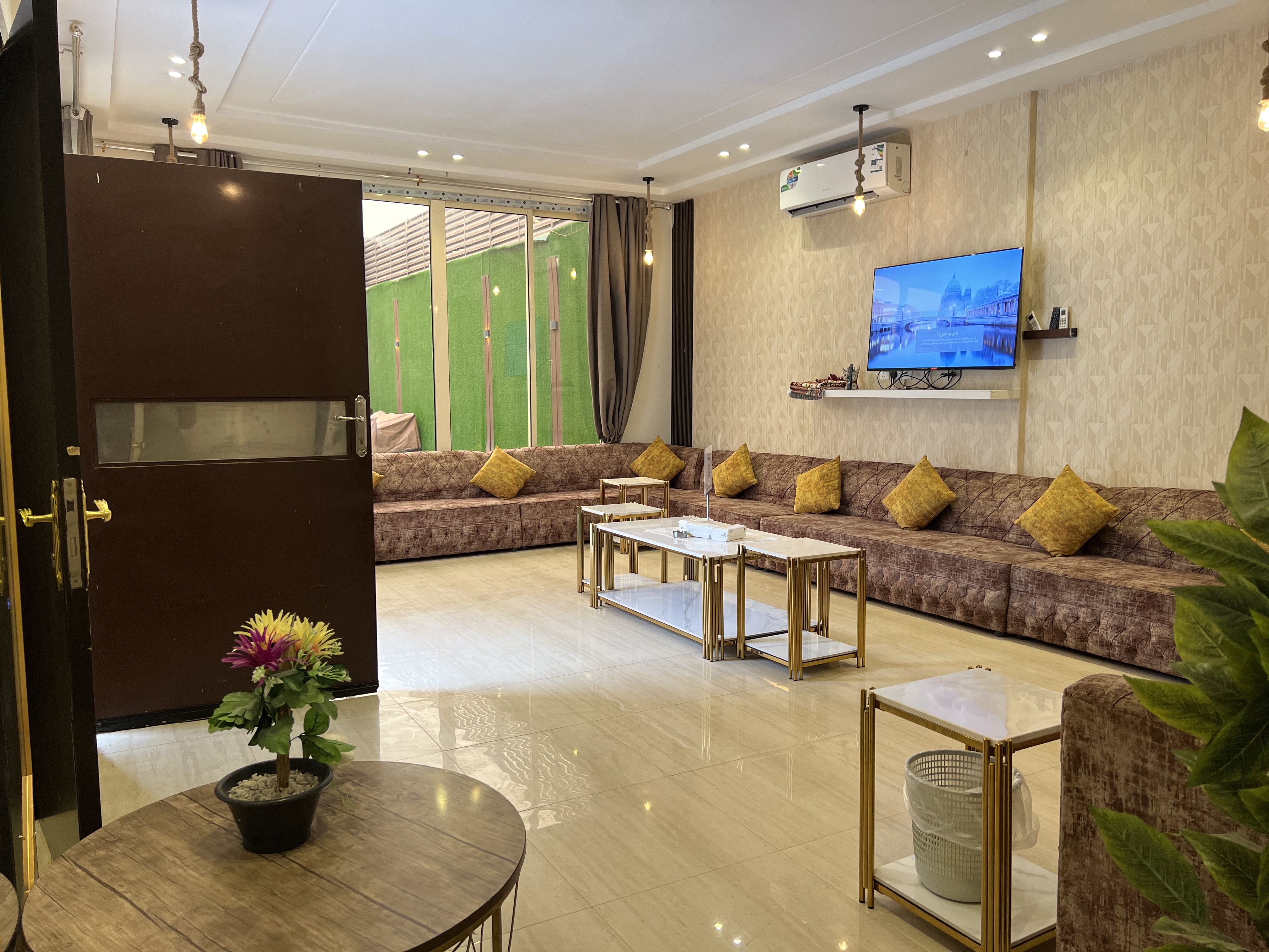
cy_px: 476
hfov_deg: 67.3
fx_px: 953
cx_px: 634
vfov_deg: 53.1
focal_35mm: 26
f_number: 1.5
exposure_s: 1/60
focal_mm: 5.7
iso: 100
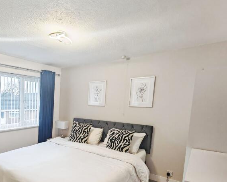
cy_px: 140
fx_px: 155
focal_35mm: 23
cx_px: 85
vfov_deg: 57.3
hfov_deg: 71.4
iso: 500
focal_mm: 1.82
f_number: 2
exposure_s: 1/33
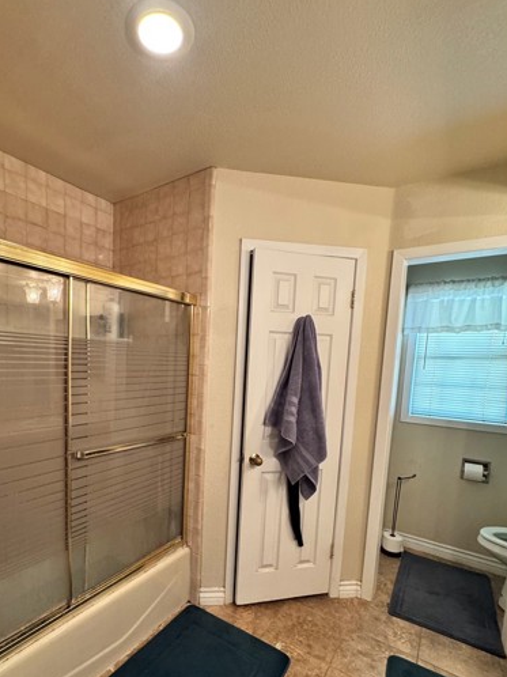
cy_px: 398
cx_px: 193
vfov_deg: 86.9
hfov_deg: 70.5
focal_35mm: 18
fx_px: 352
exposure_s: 1/60
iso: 400
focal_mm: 2.22
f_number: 2.2
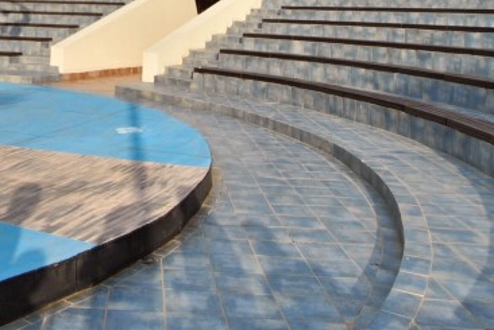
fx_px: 646
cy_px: -18
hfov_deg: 40.3
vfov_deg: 26.8
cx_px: 105
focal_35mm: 47
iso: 100
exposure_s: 1/320
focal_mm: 10
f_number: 9
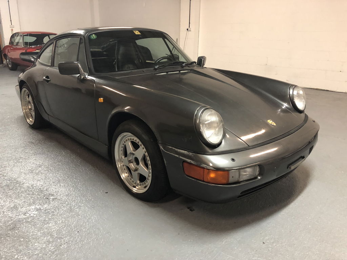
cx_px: 174
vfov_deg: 49.7
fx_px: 281
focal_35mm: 28
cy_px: 130
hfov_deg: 63.4
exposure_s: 1/14
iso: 100
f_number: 1.8
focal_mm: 3.99
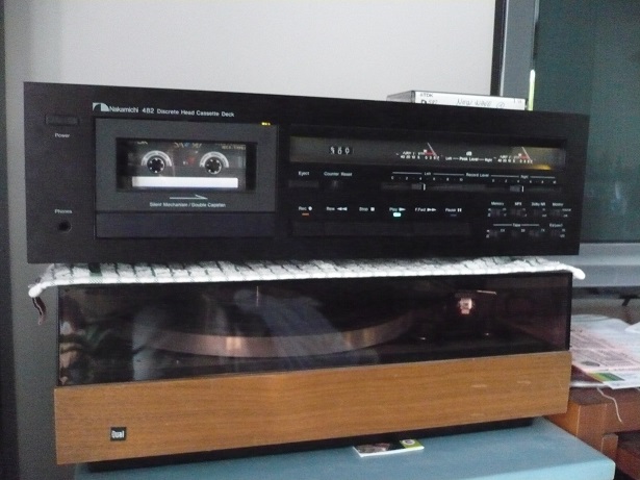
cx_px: 320
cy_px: 240
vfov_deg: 40.7
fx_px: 647
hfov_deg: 52.6
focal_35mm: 35
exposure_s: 1/30
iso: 1250
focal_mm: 5.8
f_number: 2.8
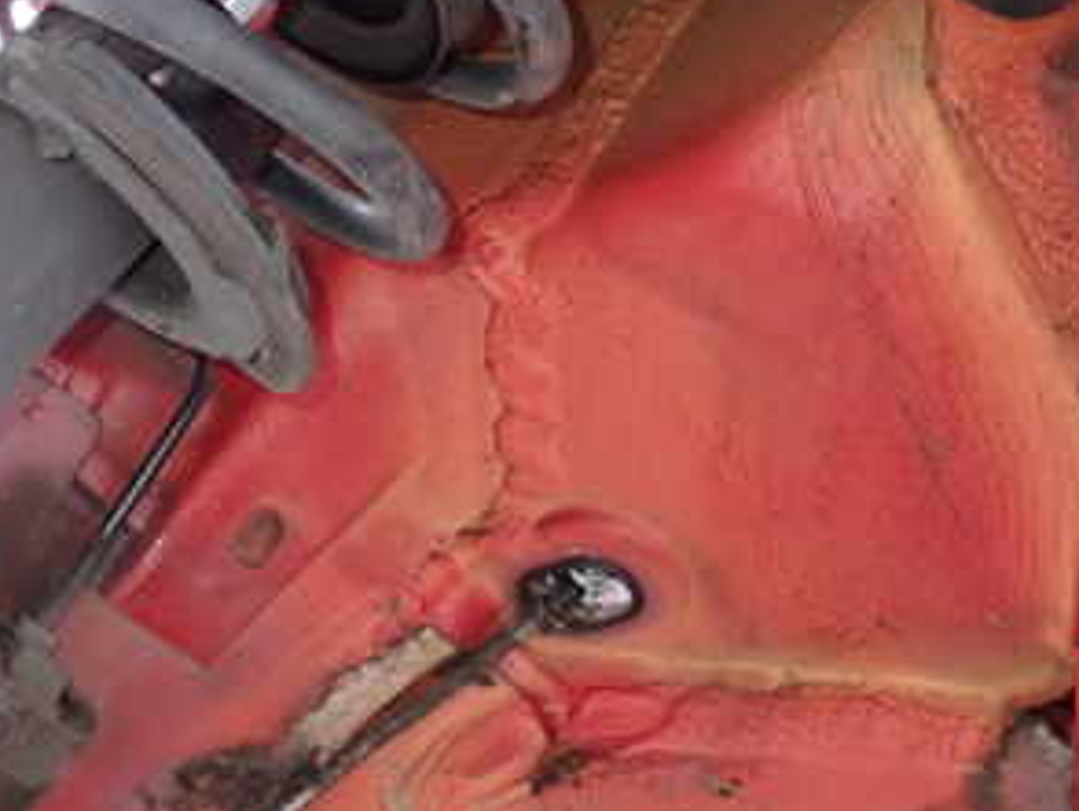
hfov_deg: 34.8
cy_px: 250
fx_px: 1591
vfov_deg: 28.4
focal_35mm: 51
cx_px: 59
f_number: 2
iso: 320
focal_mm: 4.5
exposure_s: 1/30
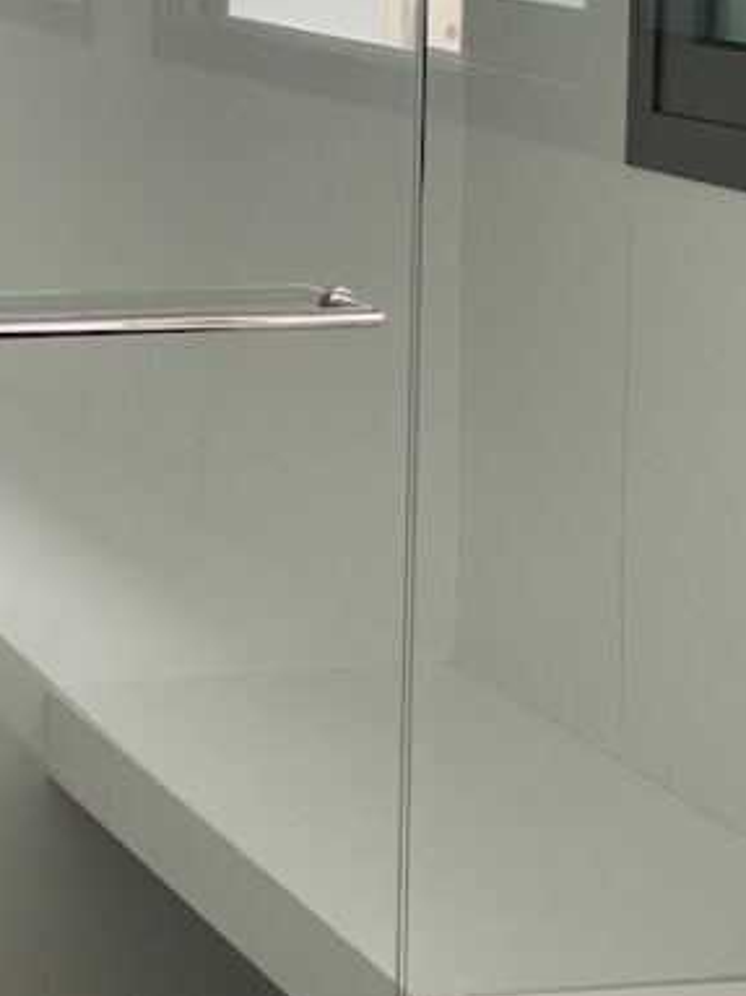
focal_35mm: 139
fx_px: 3996
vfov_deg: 14.2
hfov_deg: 10.6
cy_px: 286
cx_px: 60
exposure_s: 1/122
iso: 40
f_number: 2
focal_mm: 6
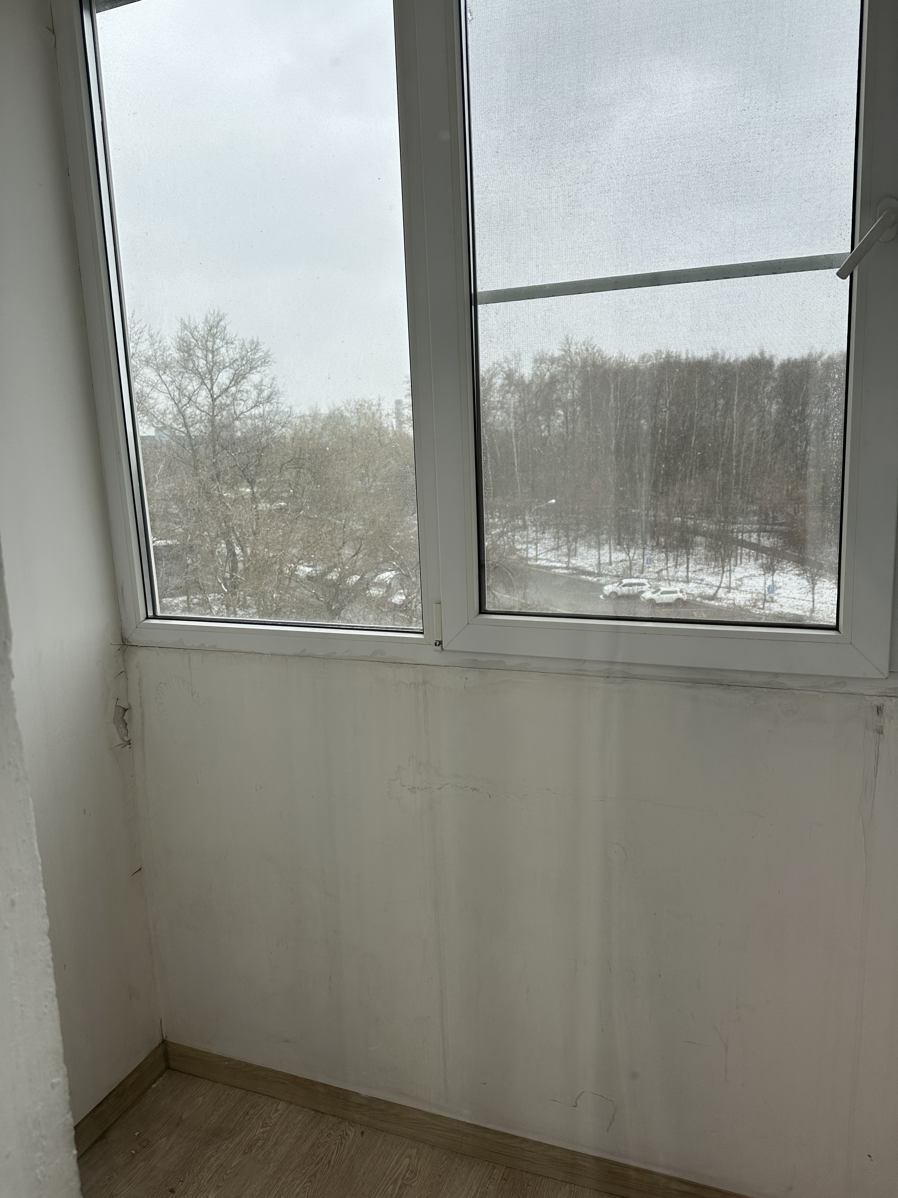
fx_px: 830
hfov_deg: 56.8
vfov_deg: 71.6
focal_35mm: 24
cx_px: 449
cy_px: 599
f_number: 1.78
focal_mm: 6.86
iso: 80
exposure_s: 1/943
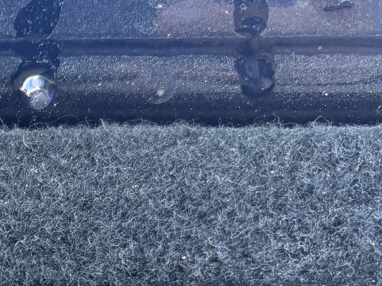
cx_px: -95
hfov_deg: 21.8
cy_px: 359
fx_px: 905
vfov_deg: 17.1
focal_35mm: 82
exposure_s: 1/121
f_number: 1.6
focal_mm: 5.96
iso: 125
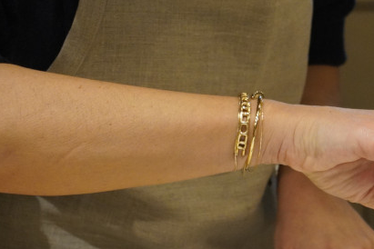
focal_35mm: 146
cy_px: 233
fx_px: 1517
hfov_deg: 13.9
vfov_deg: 9.4
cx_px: 361
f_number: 5.6
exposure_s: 1/160
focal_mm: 50
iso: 3200
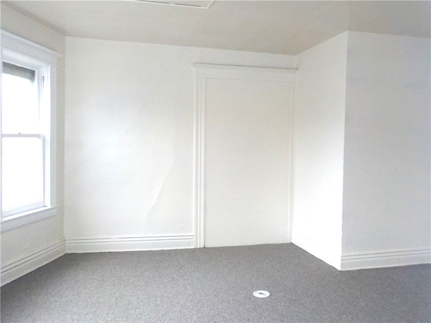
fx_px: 374
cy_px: 162
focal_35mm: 30
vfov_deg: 46.8
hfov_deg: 60.0
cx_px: 216
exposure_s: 1/30
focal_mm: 4.1
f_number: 3.3
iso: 320
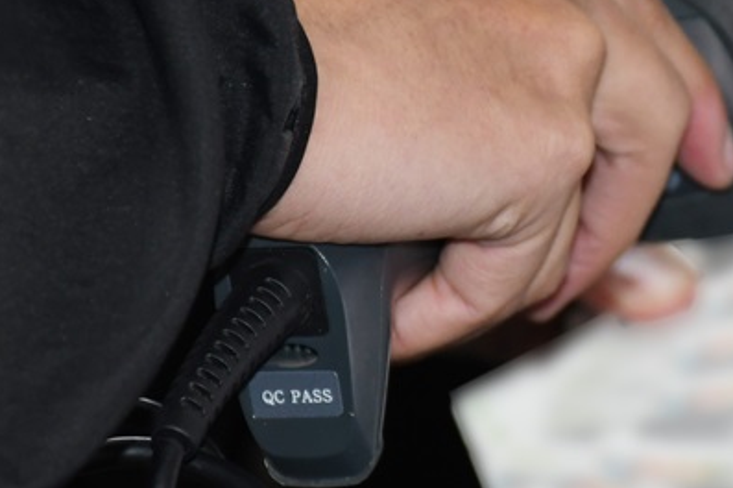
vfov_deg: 2.5
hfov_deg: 3.8
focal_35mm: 542
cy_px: 250
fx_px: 11026
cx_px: 639
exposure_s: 1/60
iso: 1250
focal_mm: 140
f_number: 5.6
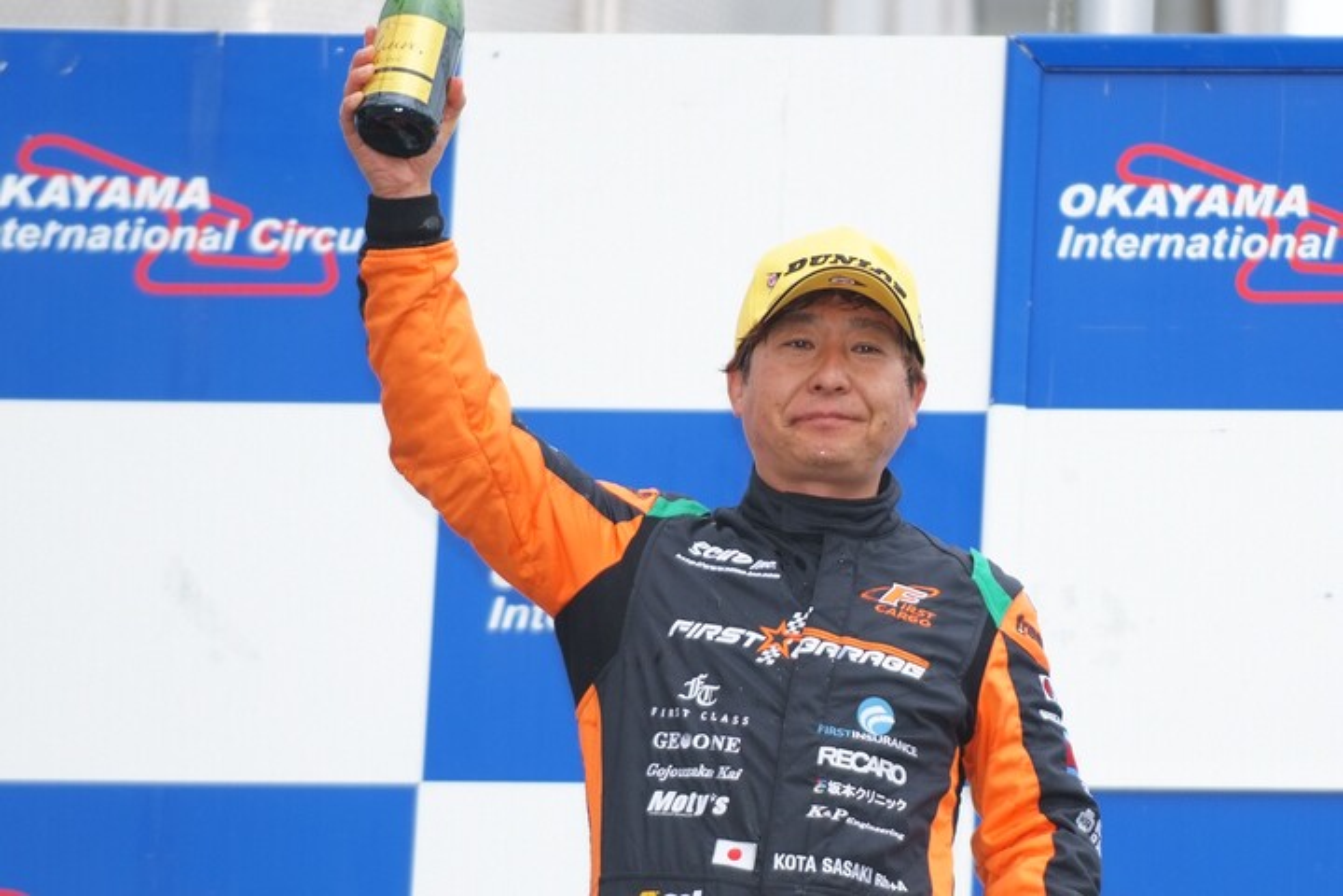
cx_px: 672
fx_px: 11191
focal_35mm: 300
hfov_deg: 6.9
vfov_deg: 4.6
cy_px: 448
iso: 400
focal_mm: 200
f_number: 4
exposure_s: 1/500
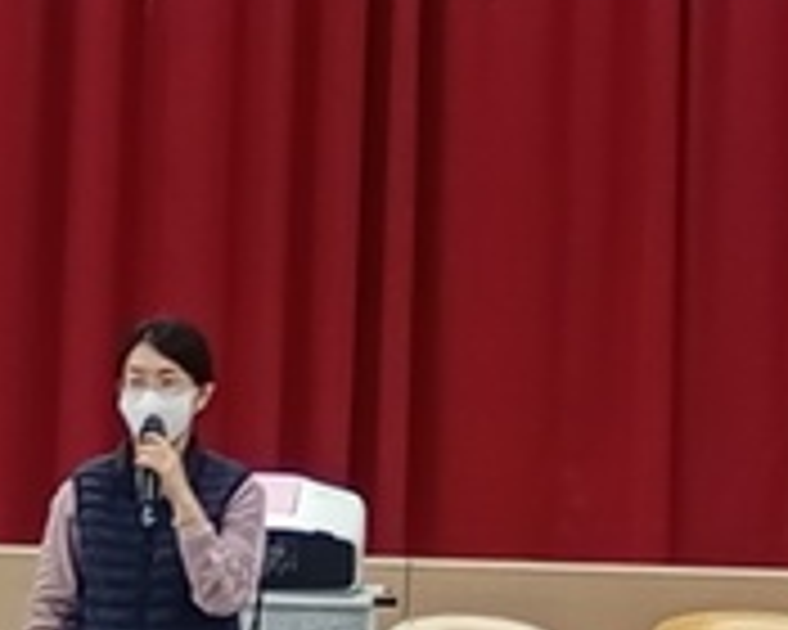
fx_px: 7300
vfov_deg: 4.9
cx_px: 270
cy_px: 295
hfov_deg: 6.2
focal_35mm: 313
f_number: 1.8
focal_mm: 4.27
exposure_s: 1/30
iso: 966
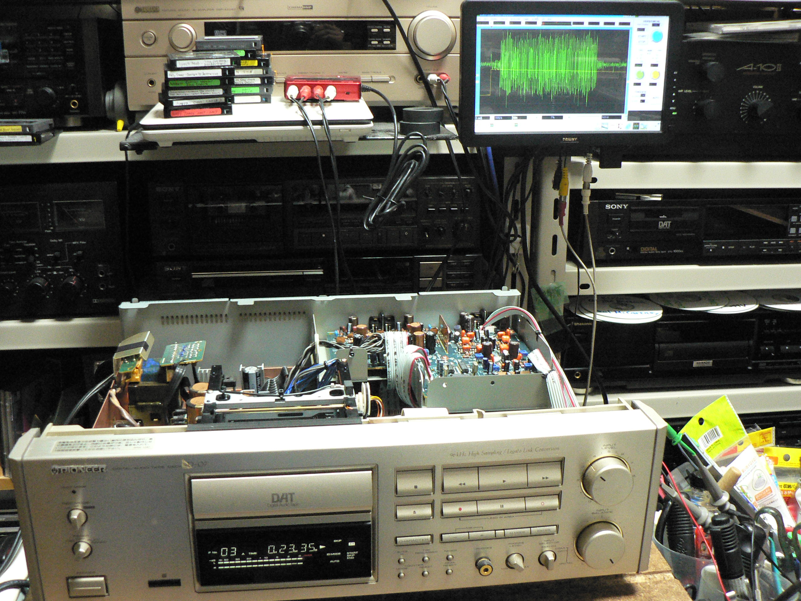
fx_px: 833
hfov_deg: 51.4
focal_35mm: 36
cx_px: 400
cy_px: 300
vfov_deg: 39.7
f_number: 2.8
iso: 400
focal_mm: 6
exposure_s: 1/15
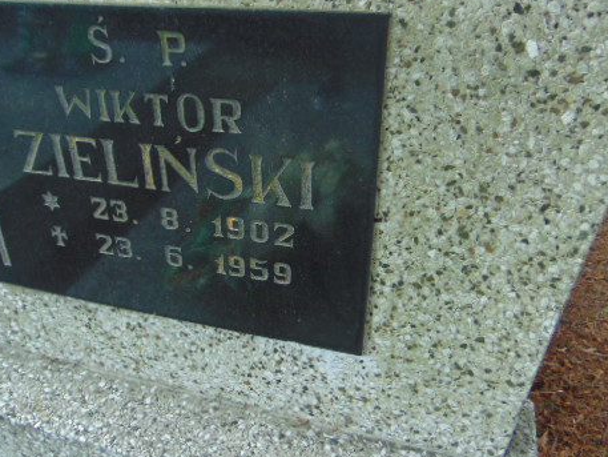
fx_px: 615
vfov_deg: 40.6
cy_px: 261
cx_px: 246
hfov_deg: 52.3
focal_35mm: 35
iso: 80
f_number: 3
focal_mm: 4.5
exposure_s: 1/50
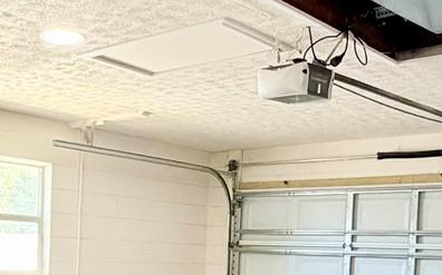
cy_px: 284
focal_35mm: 60
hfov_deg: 33.6
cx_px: 134
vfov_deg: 20.8
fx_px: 722
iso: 250
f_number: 2.2
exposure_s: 1/121
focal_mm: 2.22
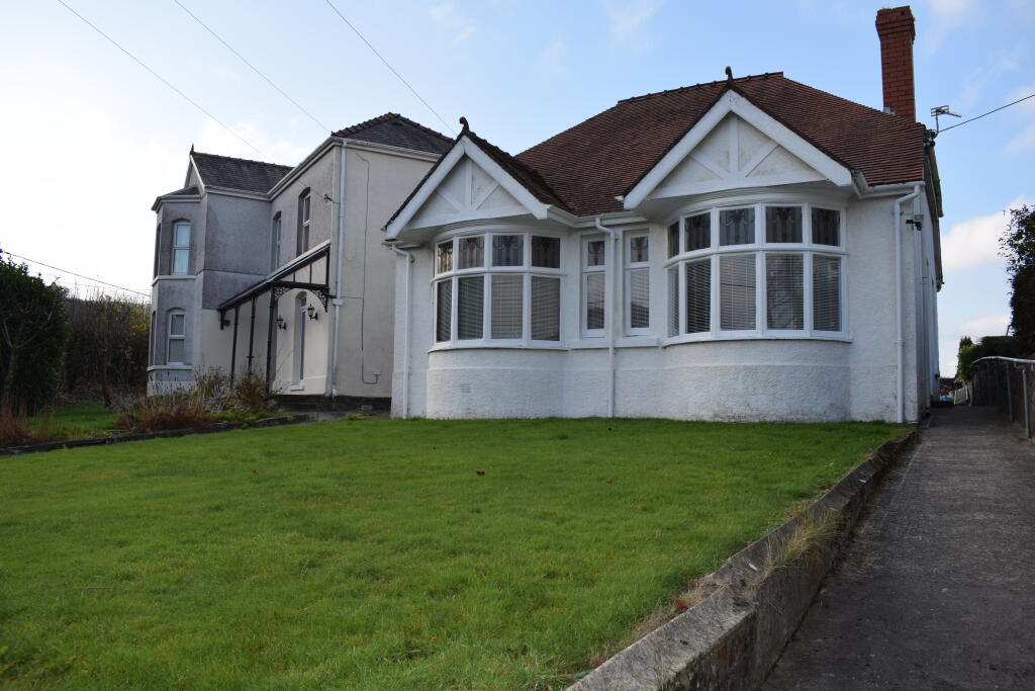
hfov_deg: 67.4
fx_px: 776
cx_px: 518
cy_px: 346
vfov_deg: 47.9
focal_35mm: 27
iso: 100
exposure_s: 1/200
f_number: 8
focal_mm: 18
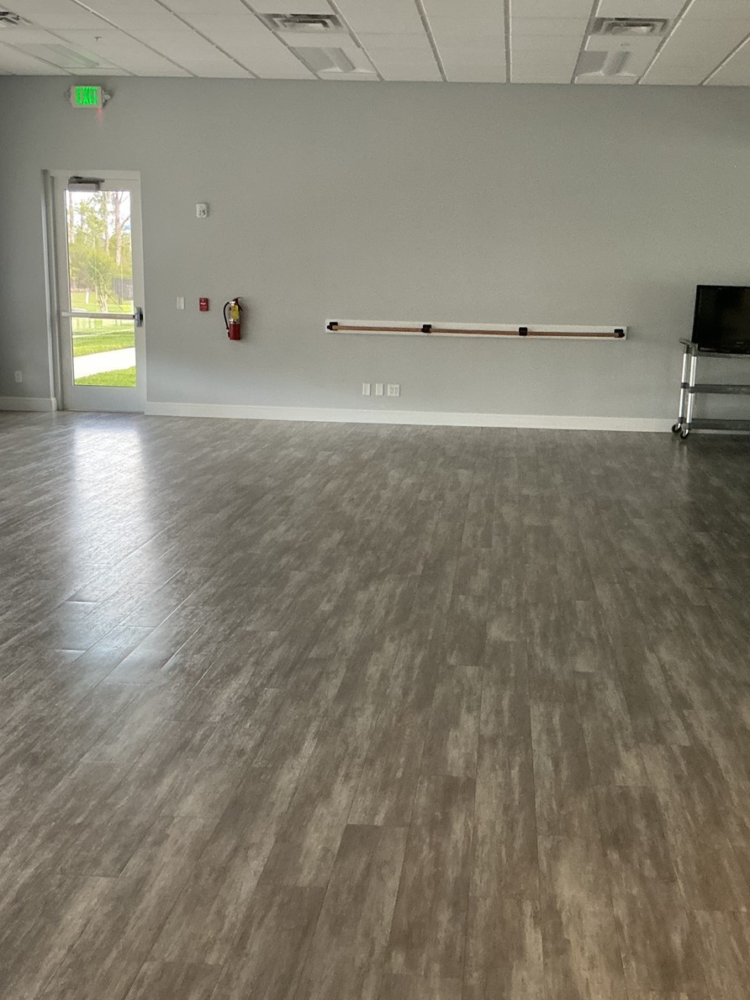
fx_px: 1127
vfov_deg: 47.9
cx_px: 443
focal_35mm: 39
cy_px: 502
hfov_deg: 36.7
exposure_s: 1/60
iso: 200
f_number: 1.8
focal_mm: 3
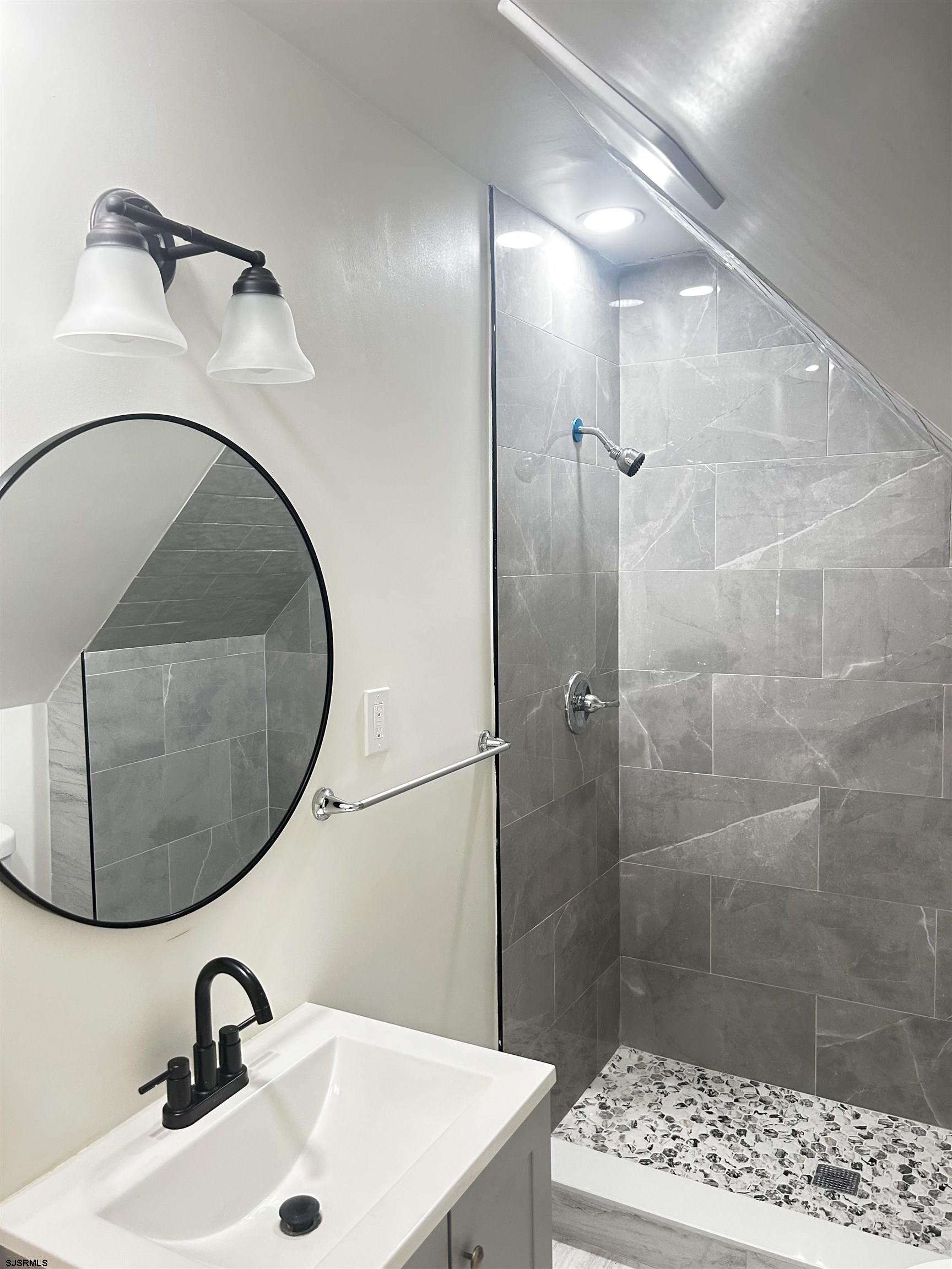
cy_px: 634
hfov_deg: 53.1
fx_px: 953
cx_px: 476
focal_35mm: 26
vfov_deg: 67.3
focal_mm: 5.7
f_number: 1.5
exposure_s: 1/60
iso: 160
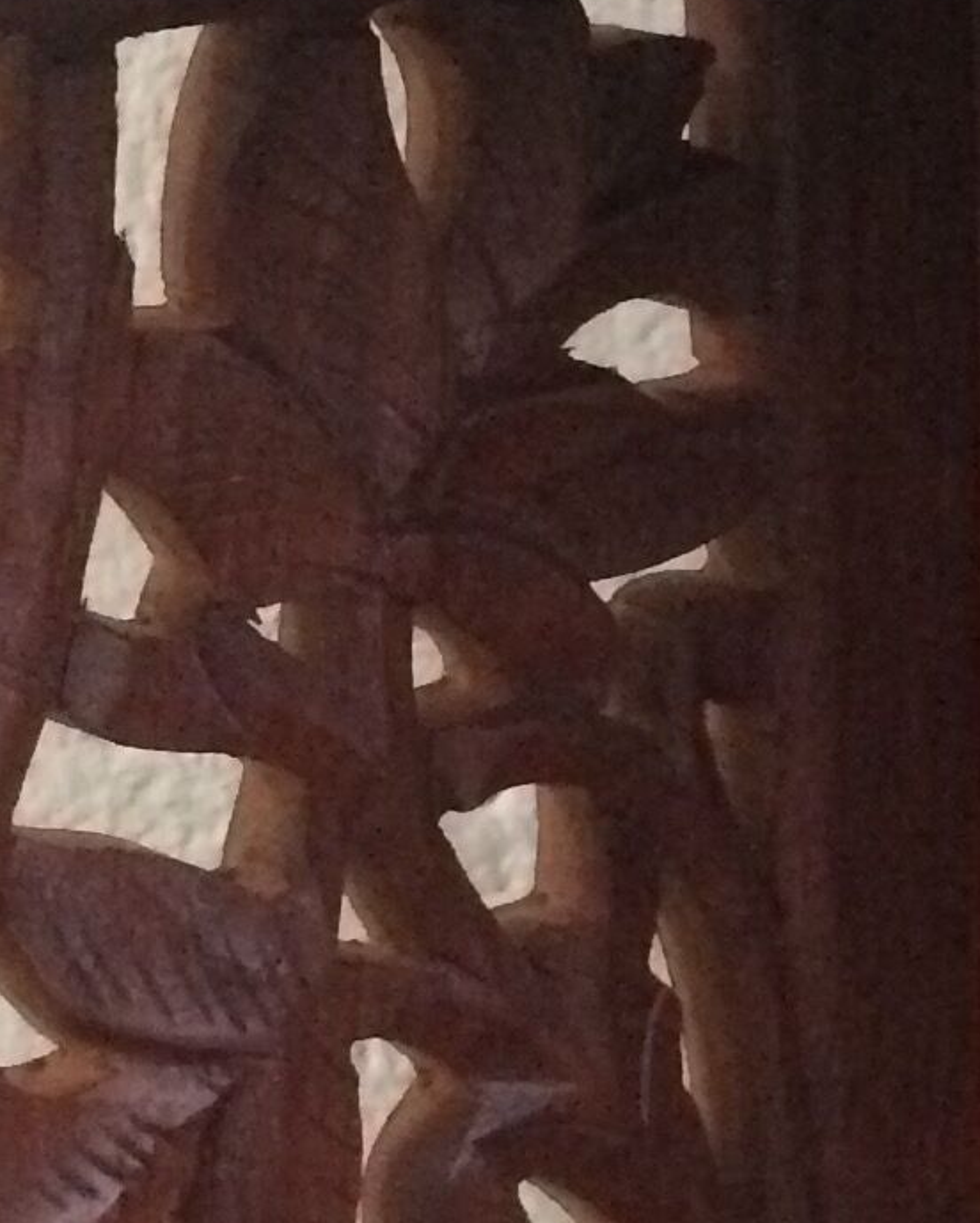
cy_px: 428
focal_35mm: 134
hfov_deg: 11.3
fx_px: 4854
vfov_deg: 14.3
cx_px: 1221
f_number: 2.2
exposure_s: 1/17
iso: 320
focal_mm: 4.15
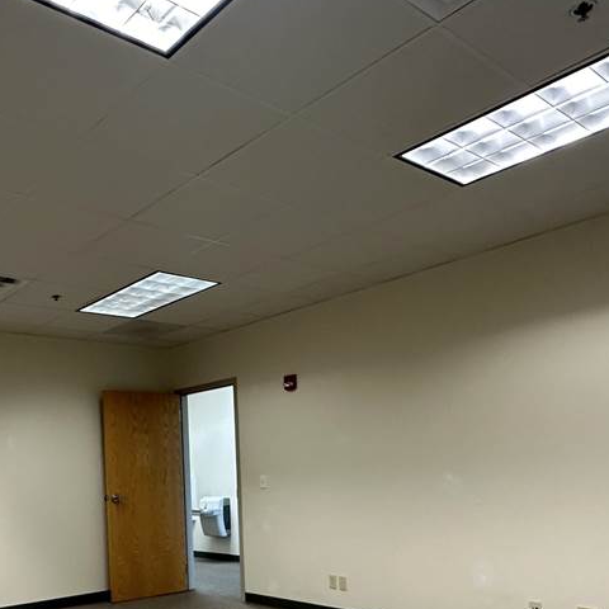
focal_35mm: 33
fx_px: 657
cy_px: 475
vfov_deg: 47.4
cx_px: 179
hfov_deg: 48.5
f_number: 2.2
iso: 250
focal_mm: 2.22
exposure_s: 1/60
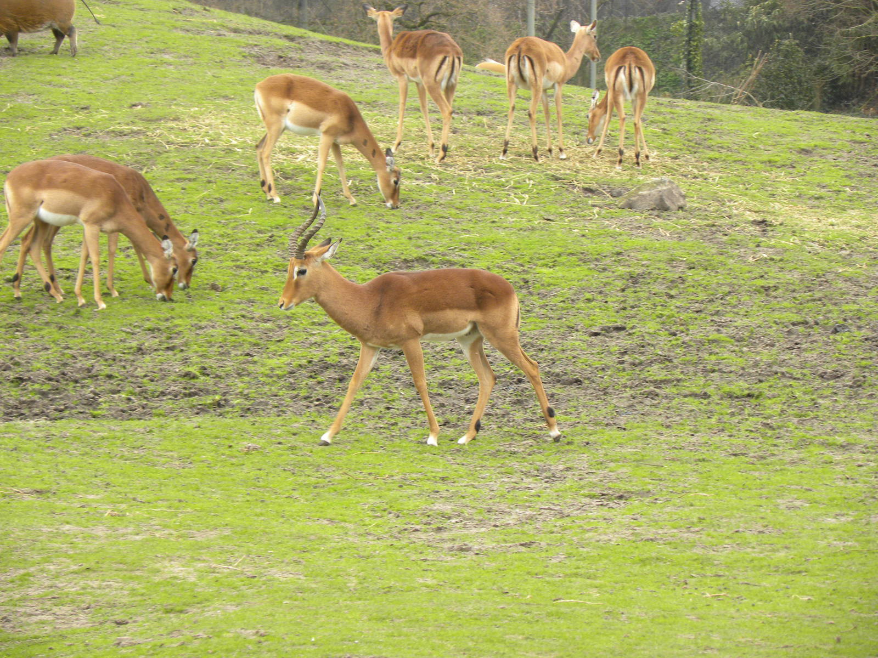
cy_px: 329
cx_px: 439
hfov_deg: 8.0
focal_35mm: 247
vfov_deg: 6.0
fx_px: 6265
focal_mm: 44
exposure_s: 1/74.8
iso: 83
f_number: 4.5
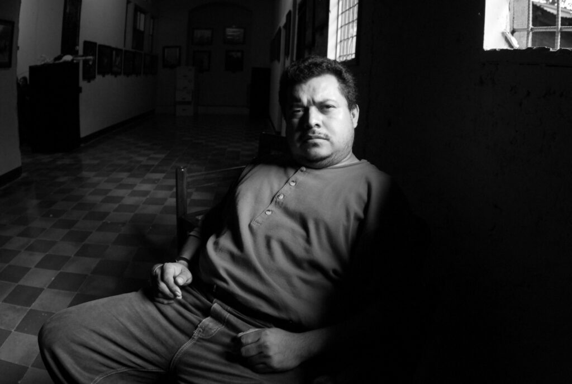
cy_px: 192
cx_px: 286
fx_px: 358
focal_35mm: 22
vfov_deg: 56.4
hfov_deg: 77.2
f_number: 5.6
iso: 640
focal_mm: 15
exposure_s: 1/13
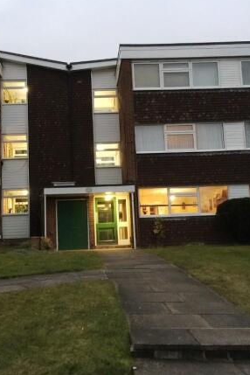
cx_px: 104
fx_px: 427
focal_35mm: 41
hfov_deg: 32.6
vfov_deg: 47.4
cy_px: 185
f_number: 2.2
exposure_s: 1/4
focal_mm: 4.15
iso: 80
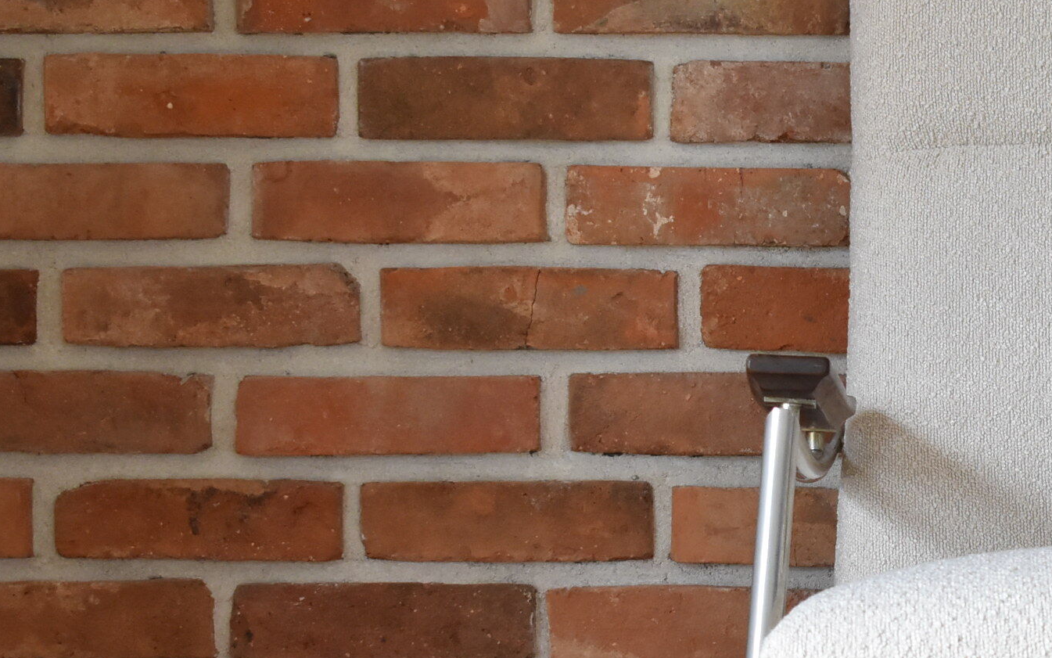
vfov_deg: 11.0
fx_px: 3416
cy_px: 543
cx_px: 915
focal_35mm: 119
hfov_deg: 17.3
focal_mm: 35
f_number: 4.5
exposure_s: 1/125
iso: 1400
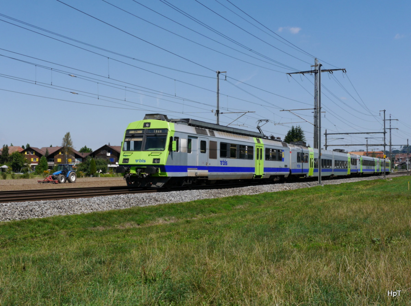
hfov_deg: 49.1
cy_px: 153
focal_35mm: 38
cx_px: 206
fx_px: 450
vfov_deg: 37.6
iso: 160
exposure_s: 1/400
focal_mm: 19
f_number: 9
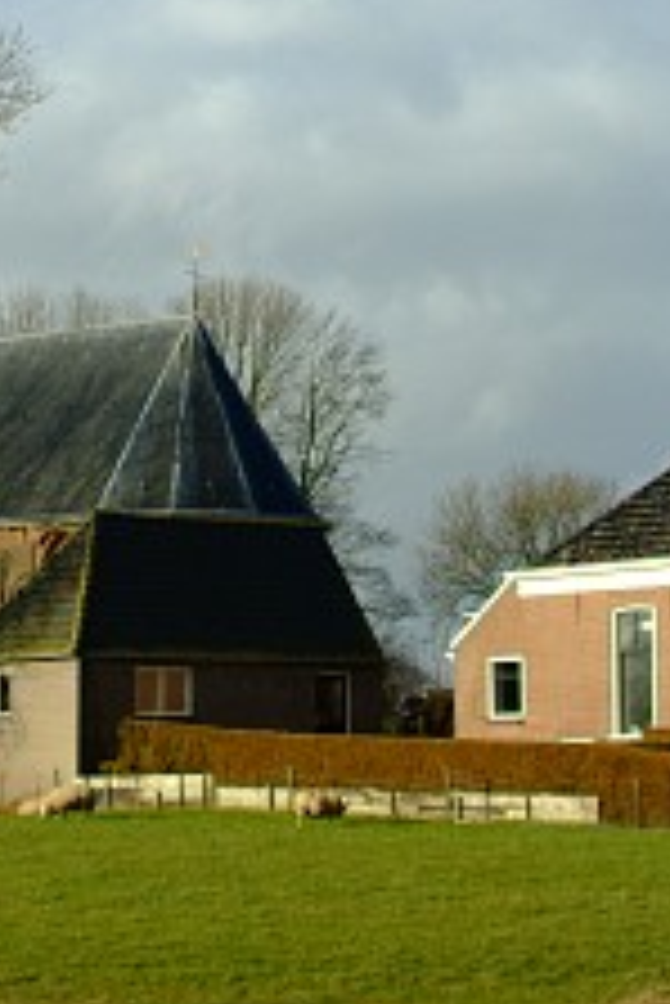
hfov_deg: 12.8
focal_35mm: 107
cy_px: 358
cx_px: 288
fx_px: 2982
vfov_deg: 19.0
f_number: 4
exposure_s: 1/1500
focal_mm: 35
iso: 200
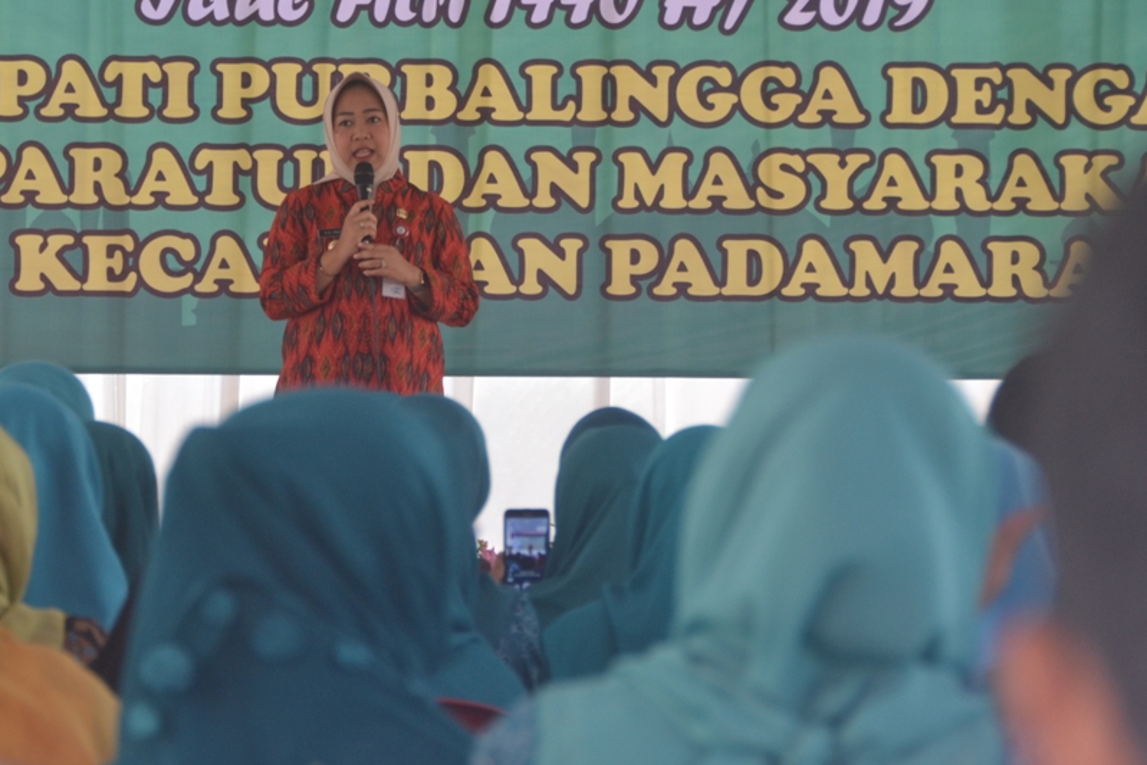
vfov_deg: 6.7
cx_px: 395
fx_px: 6554
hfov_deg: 10.0
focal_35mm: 206
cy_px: 443
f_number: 5.3
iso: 400
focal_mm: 95
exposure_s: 1/80
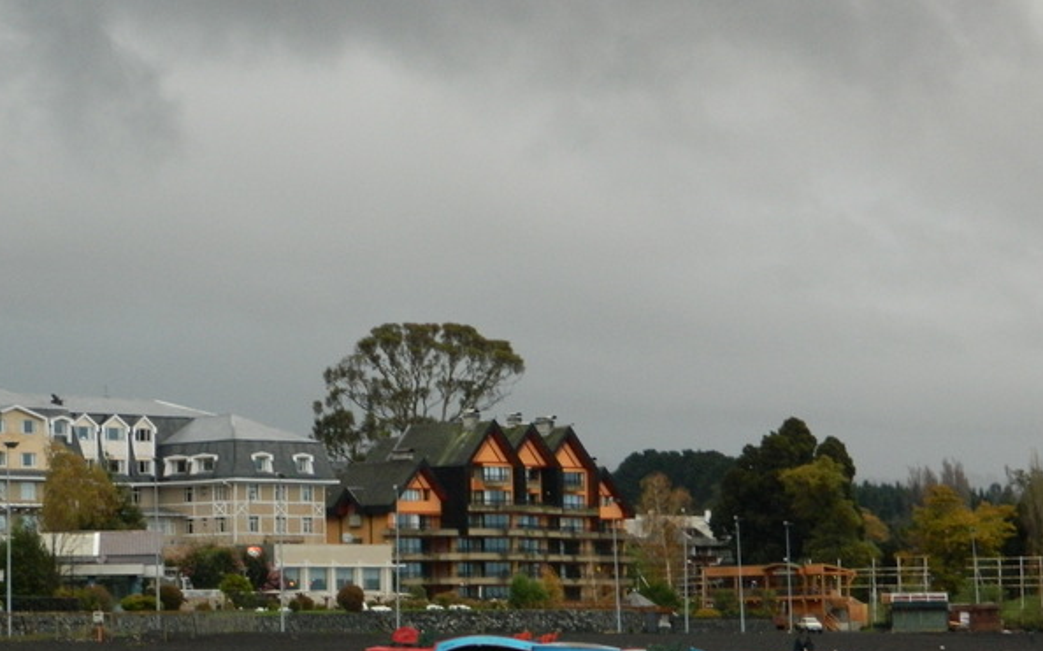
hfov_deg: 14.2
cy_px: 512
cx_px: 430
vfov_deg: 8.9
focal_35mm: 147
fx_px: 4178
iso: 360
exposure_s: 1/30
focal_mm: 18.6
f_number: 4.5
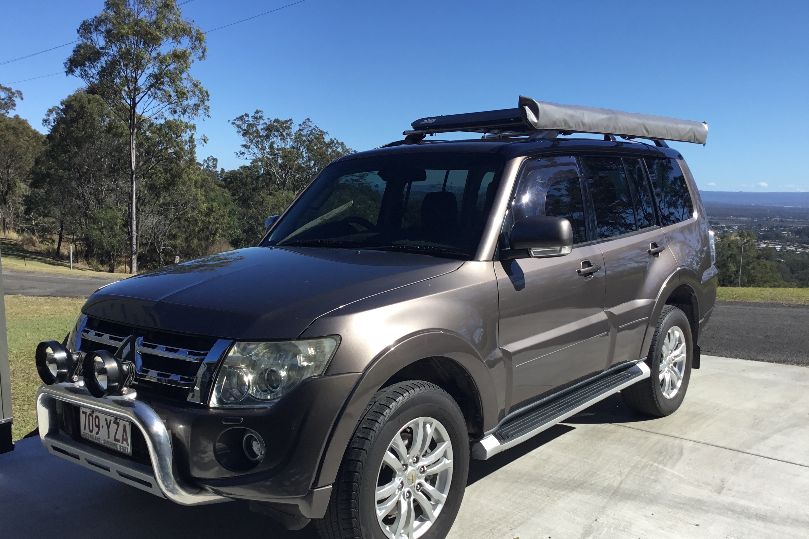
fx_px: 742
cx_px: 398
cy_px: 309
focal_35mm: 33
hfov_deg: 57.2
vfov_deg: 39.9
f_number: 2.4
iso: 25
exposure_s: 1/1131
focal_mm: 3.3
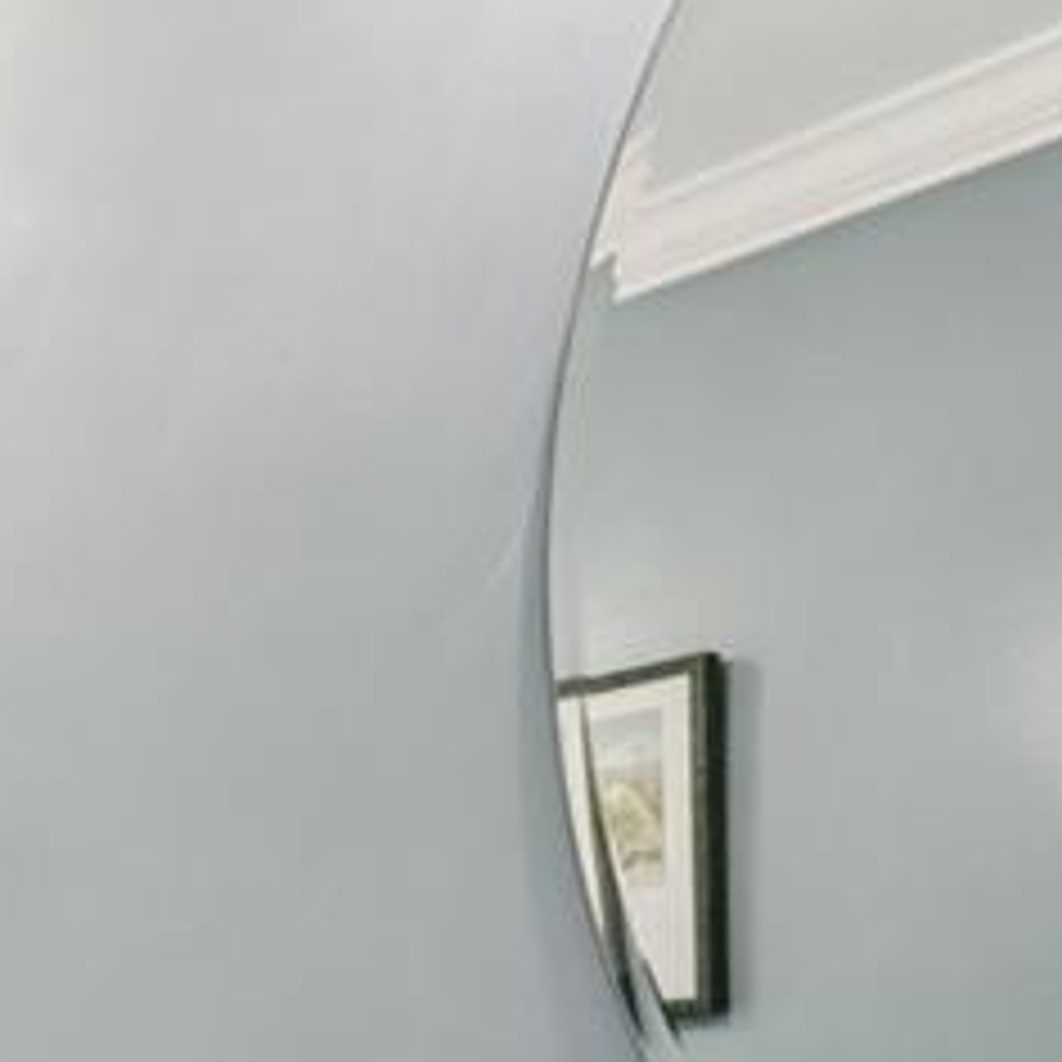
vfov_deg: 25.8
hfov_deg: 23.1
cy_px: 1303
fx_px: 2048
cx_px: -562
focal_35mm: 59
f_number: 5.6
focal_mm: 16
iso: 400
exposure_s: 1/25
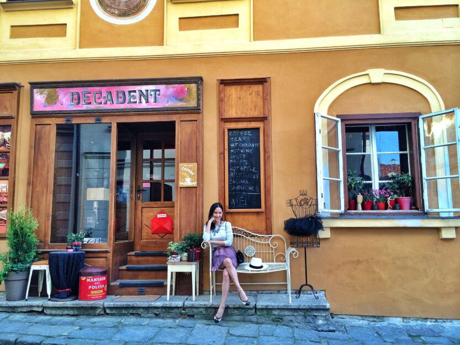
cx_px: 230
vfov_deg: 46.8
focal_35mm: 30
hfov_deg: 60.0
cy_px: 172
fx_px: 399
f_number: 2.2
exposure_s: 1/120
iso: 50
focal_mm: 4.12
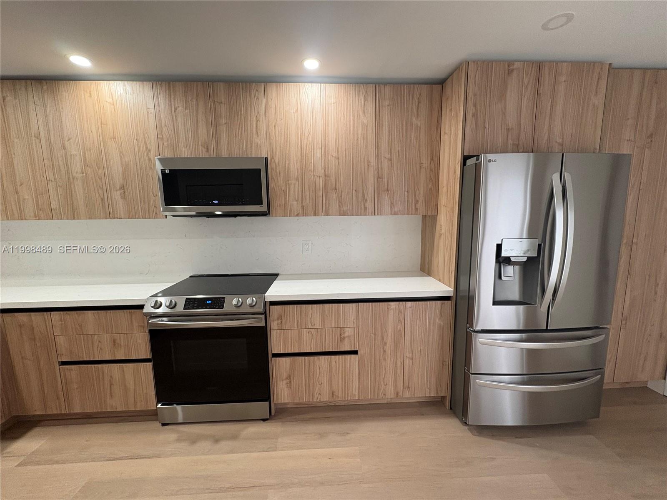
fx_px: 270
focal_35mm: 14
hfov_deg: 102.1
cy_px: 250
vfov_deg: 85.7
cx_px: 334
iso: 160
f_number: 2.2
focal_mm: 2.22
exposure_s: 1/60
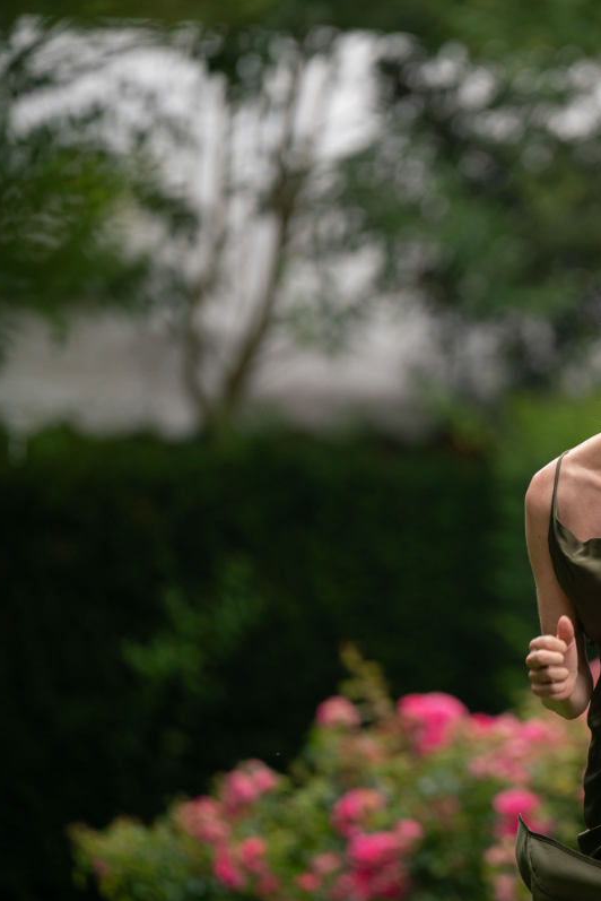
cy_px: 451
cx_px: 612
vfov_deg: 6.8
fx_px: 7530
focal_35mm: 301
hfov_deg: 4.6
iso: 500
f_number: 2.8
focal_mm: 200
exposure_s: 1/1250
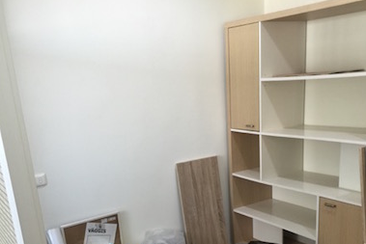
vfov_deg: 31.3
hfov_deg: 47.4
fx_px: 417
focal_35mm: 41
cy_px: 214
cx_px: 185
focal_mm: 4.15
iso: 32
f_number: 2.2
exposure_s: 1/15
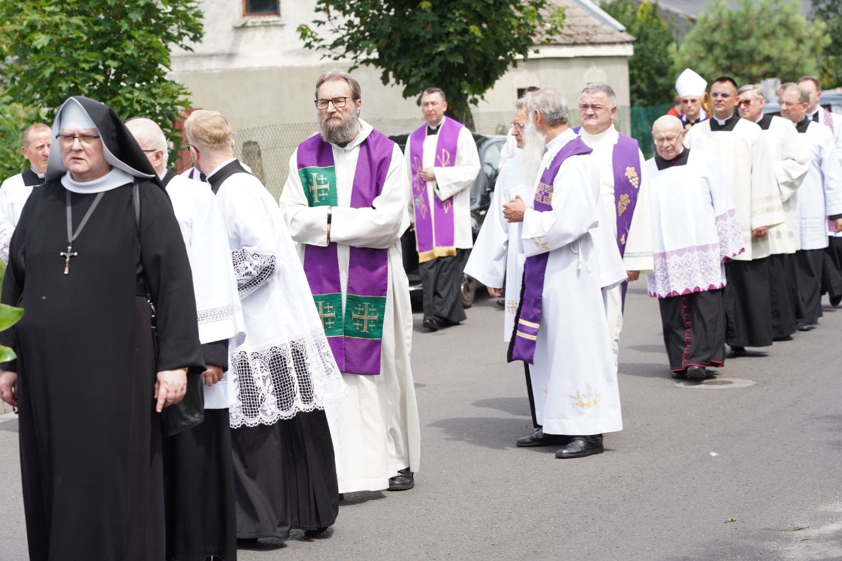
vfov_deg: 13.0
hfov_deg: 19.5
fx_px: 2456
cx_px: 421
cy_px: 280
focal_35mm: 105
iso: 100
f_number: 5.6
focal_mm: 105
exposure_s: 1/200
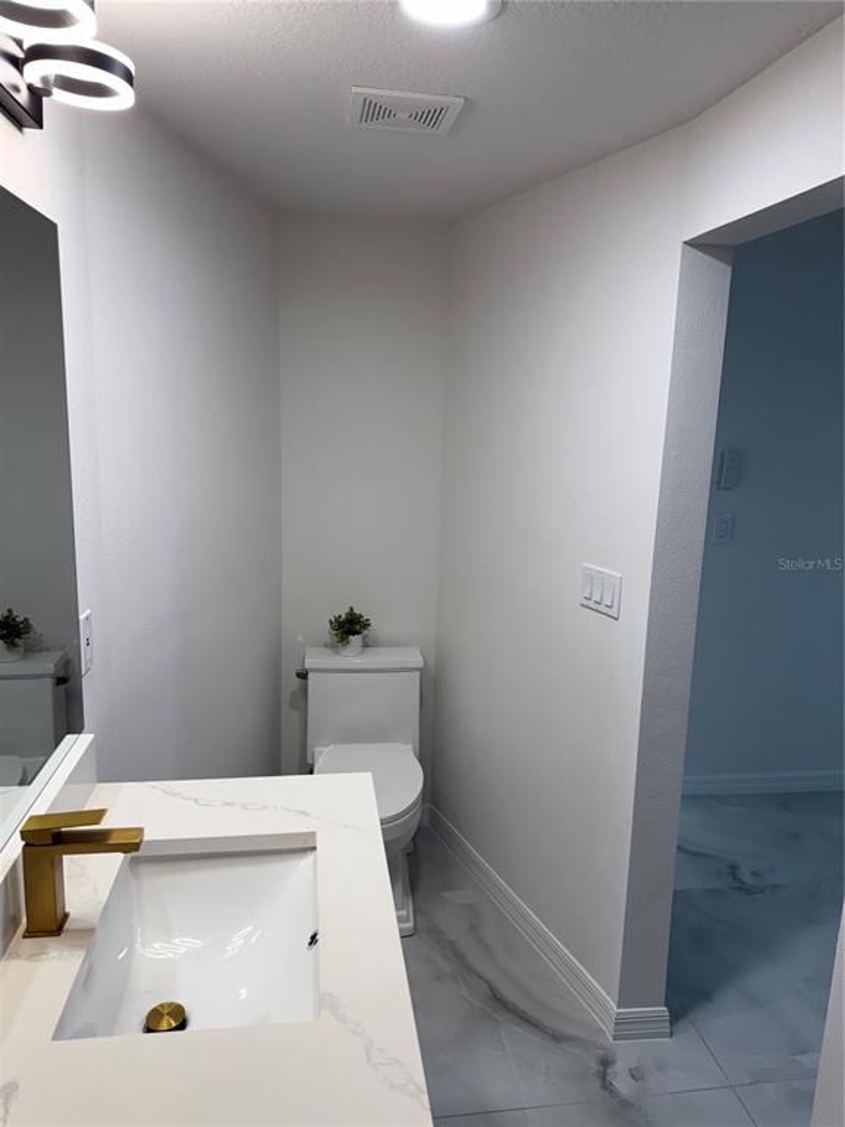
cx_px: 422
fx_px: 781
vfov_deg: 71.6
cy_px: 564
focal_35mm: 24
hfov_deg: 56.8
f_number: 1.78
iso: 80
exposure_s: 1/120
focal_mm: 6.76
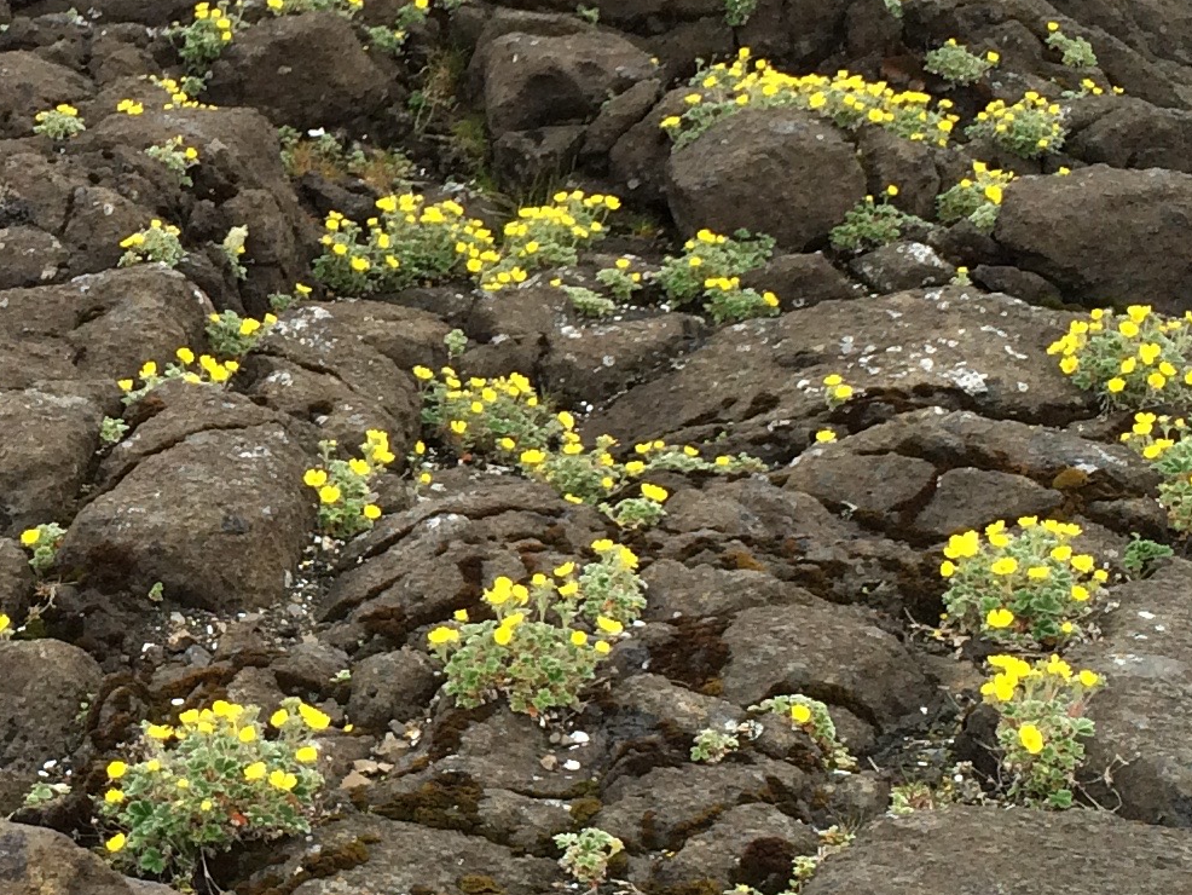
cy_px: 398
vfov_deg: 15.4
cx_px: 27
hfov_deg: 19.9
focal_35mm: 96
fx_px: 3307
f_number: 2.2
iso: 32
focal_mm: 4.15
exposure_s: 1/720
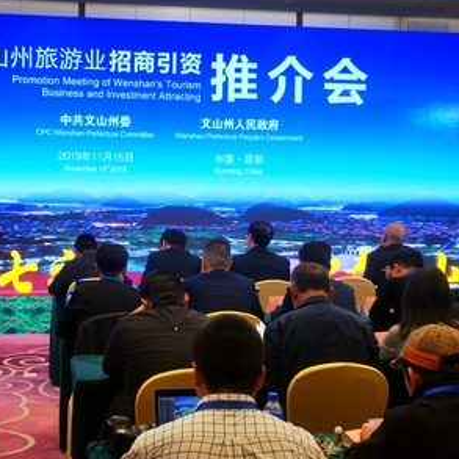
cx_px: 147
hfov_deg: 35.6
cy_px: 230
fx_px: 705
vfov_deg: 36.1
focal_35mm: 47
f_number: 1.8
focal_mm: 5.58
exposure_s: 1/112
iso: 50
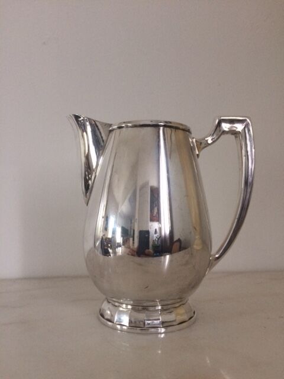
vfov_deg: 61.7
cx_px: 142
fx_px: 317
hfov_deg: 48.2
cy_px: 190
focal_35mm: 29
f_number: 2.2
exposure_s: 1/33
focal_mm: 4.15
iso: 250
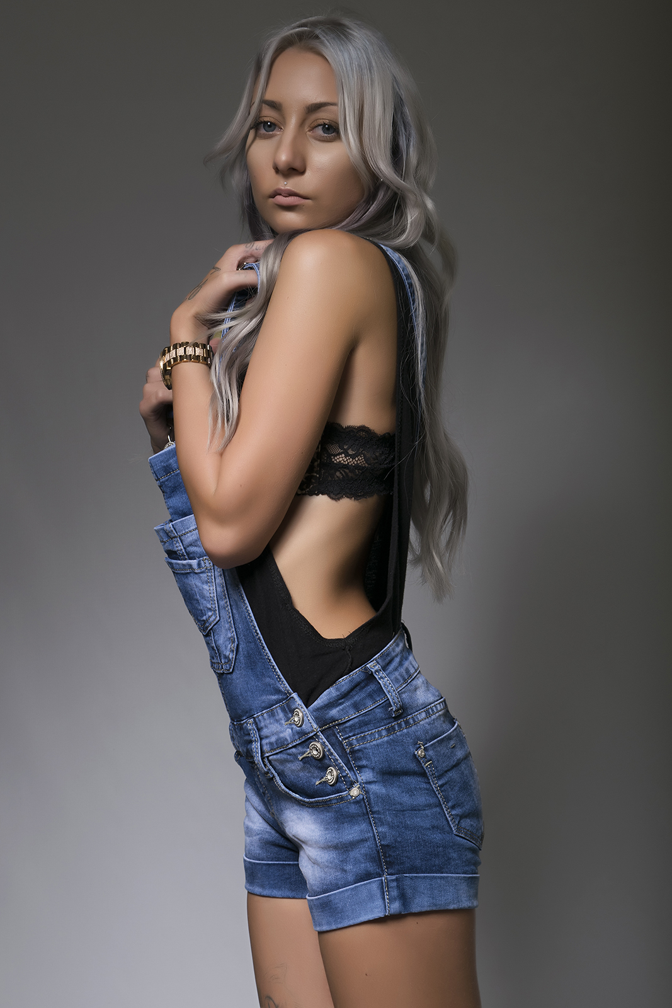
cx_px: 336
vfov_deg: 24.6
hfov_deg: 16.6
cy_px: 504
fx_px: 2309
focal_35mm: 82
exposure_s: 1/200
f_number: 10
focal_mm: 55
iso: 100
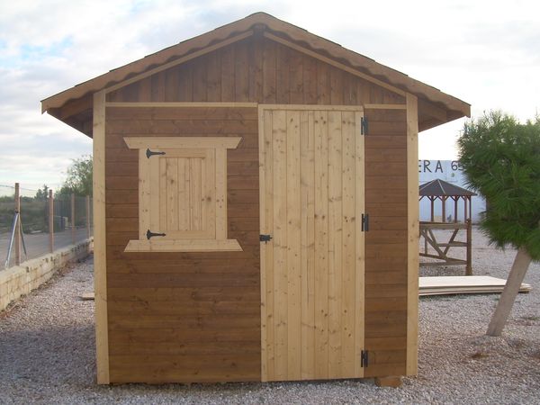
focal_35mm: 38
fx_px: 593
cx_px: 270
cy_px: 202
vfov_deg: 37.7
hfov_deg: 49.0
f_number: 4.6
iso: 50
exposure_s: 1/149
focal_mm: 6.3
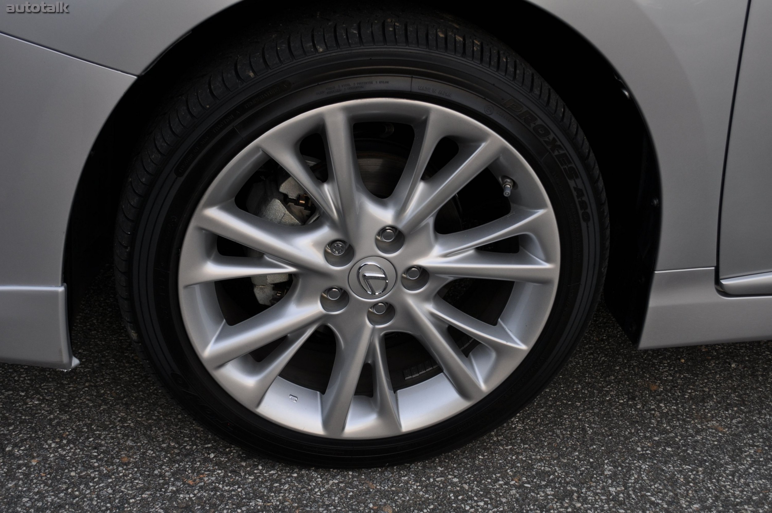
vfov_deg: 28.0
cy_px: 256
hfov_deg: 41.2
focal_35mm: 48
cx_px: 386
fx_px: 1028
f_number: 5.6
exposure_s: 1/125
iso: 200
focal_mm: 32
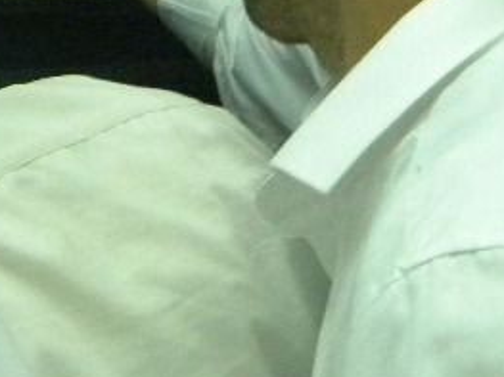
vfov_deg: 13.4
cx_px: 402
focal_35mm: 109
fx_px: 1586
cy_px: 6
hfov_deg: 17.9
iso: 478
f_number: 3.5
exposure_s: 1/140
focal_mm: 5
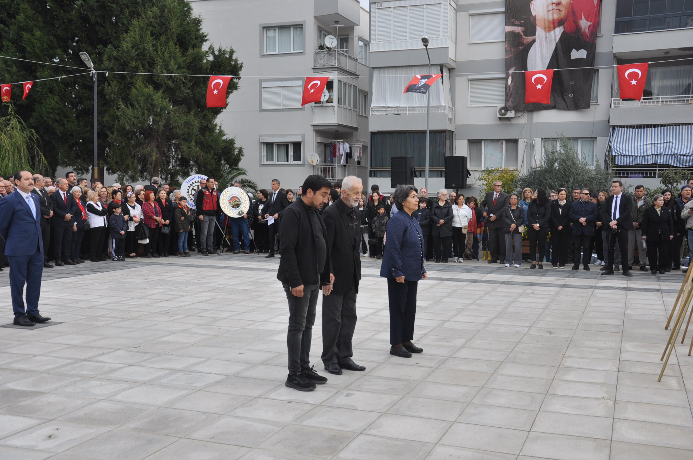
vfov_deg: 34.1
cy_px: 230
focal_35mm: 39
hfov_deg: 49.6
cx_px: 346
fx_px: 750
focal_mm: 26
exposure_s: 1/60
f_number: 8
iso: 200
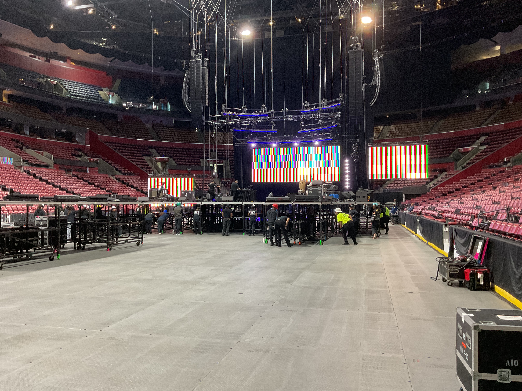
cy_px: 196
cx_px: 261
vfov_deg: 48.2
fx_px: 437
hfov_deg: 61.7
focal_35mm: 29
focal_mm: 3
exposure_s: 1/60
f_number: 1.8
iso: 160
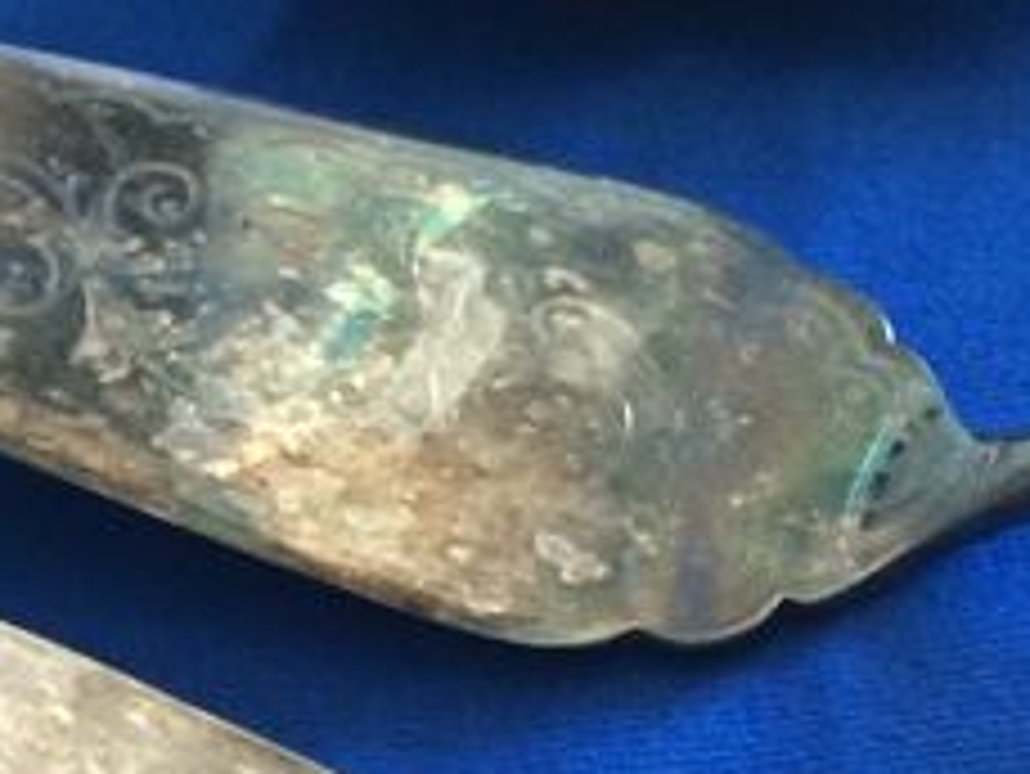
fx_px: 3513
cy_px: 1406
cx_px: 792
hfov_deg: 16.6
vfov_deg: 11.6
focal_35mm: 118
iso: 125
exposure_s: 1/30
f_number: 2.2
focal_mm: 4.12
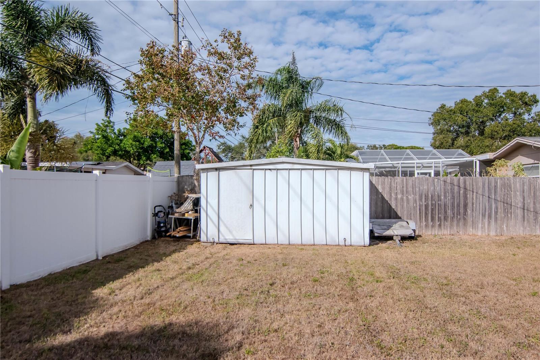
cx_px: 270
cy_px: 180
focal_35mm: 24
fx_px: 360
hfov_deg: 73.8
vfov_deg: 53.1
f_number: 10
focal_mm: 16
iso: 1000
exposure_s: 1/3200
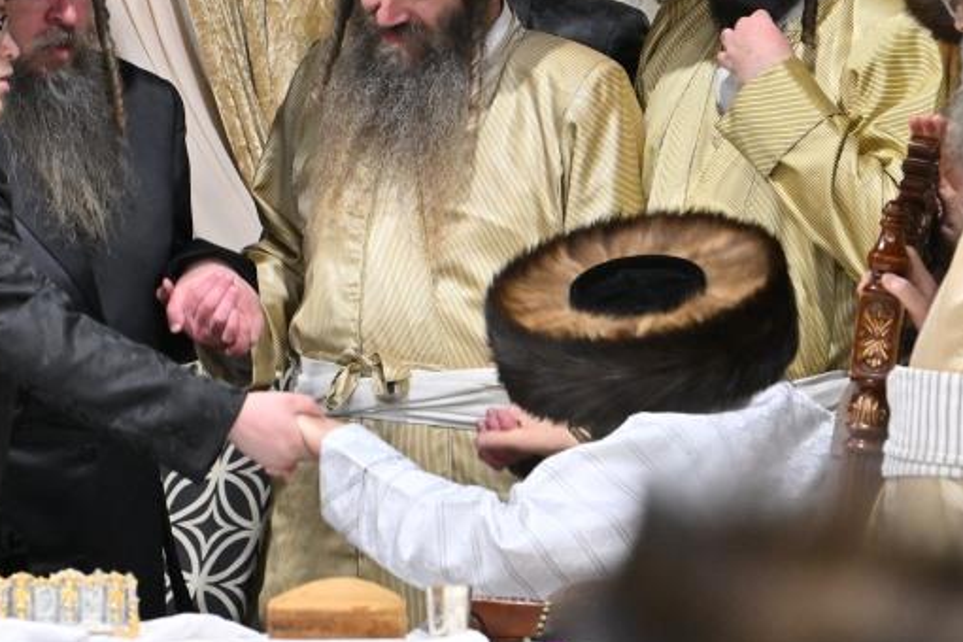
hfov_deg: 3.7
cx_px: 304
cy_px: 117
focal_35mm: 556
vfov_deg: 2.5
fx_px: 14872
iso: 500
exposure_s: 1/200
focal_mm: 185
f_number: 2.8
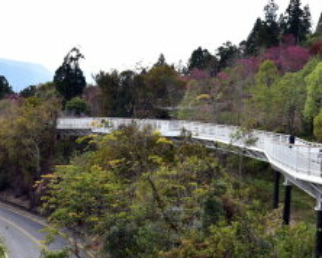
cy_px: 104
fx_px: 620
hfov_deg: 28.5
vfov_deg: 23.5
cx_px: 260
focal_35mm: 65
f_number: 7.1
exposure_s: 1/200
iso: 200
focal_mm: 30
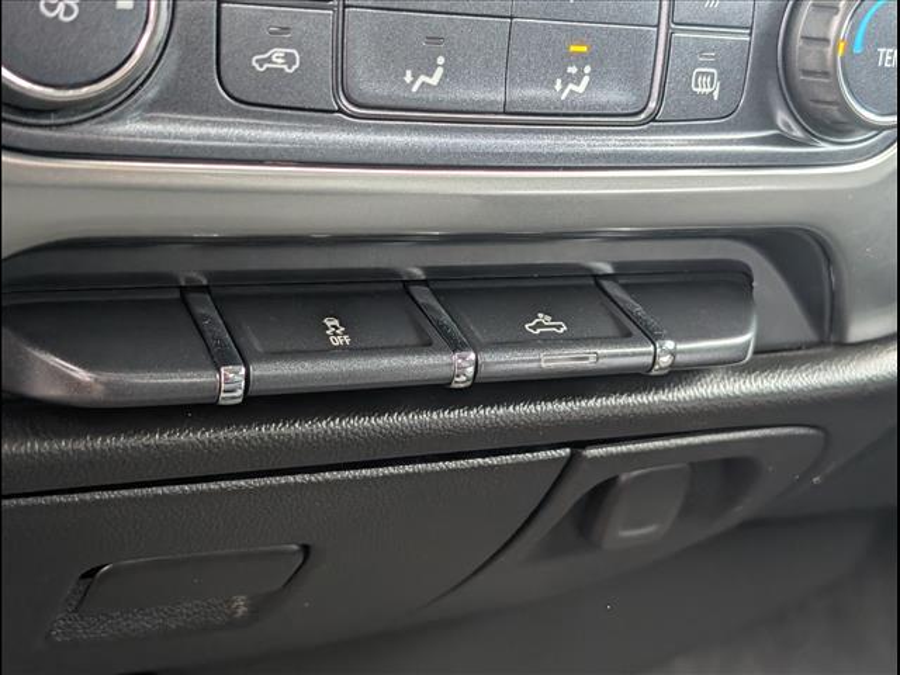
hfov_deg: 38.9
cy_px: 338
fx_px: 1274
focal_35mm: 49
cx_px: 450
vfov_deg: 29.7
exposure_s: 1/154
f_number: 1.68
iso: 420
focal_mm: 6.9
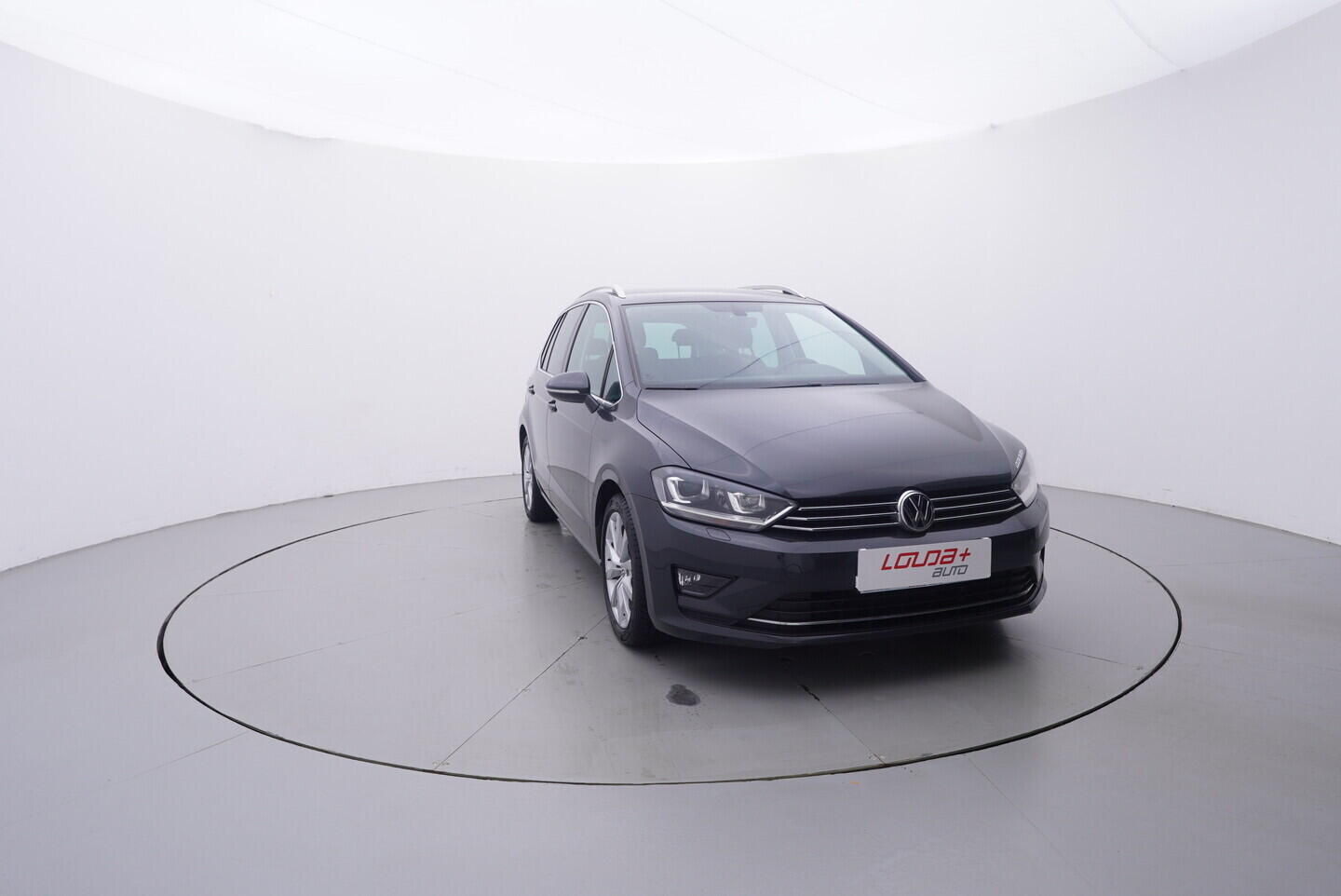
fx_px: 839
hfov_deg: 77.3
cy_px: 448
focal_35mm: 22
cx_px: 670
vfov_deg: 56.2
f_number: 5
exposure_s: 1/80
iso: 200
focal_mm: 15
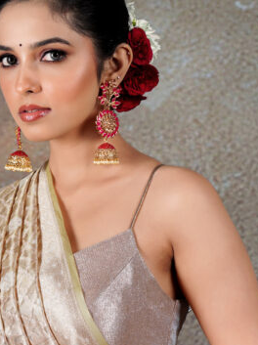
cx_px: 72
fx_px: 2150
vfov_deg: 9.1
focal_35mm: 216
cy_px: 299
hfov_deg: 6.9
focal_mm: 88
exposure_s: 1/160
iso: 125
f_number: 7.1
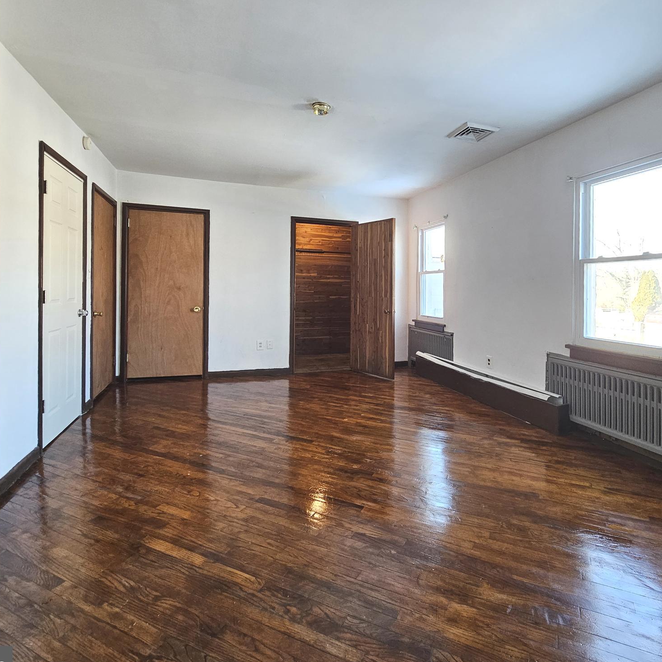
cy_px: 337
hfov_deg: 87.2
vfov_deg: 87.4
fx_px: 346
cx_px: 361
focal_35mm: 16
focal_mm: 2.2
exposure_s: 1/60
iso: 200
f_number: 2.2
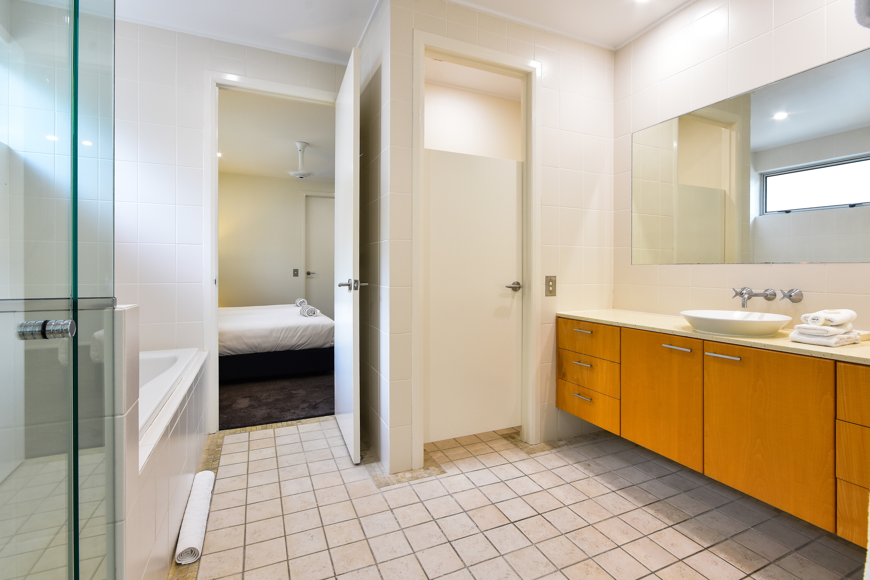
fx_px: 362
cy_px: 290
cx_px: 435
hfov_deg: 100.4
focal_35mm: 15
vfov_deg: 77.3
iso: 400
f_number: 10
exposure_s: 1/8
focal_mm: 10
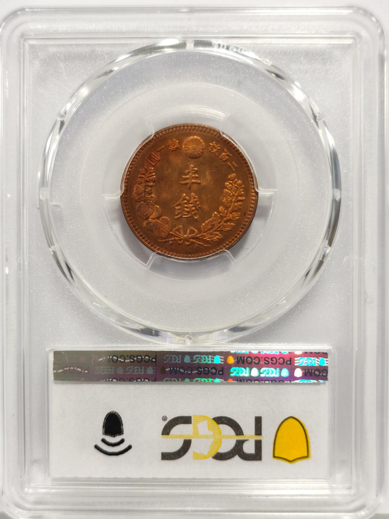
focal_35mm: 55
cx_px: 192
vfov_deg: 34.9
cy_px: 263
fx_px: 824
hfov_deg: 26.6
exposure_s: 1/100
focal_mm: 5.56
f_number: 16
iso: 125
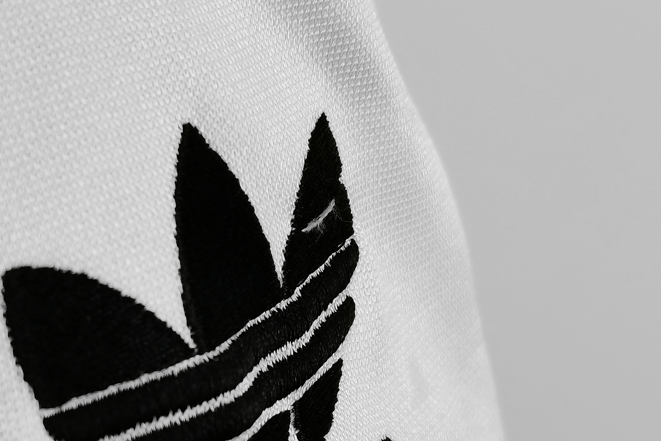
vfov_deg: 11.9
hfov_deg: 17.8
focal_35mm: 114
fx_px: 2093
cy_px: 411
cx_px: 169
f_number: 1.8
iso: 160
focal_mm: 5.58
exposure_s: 1/120
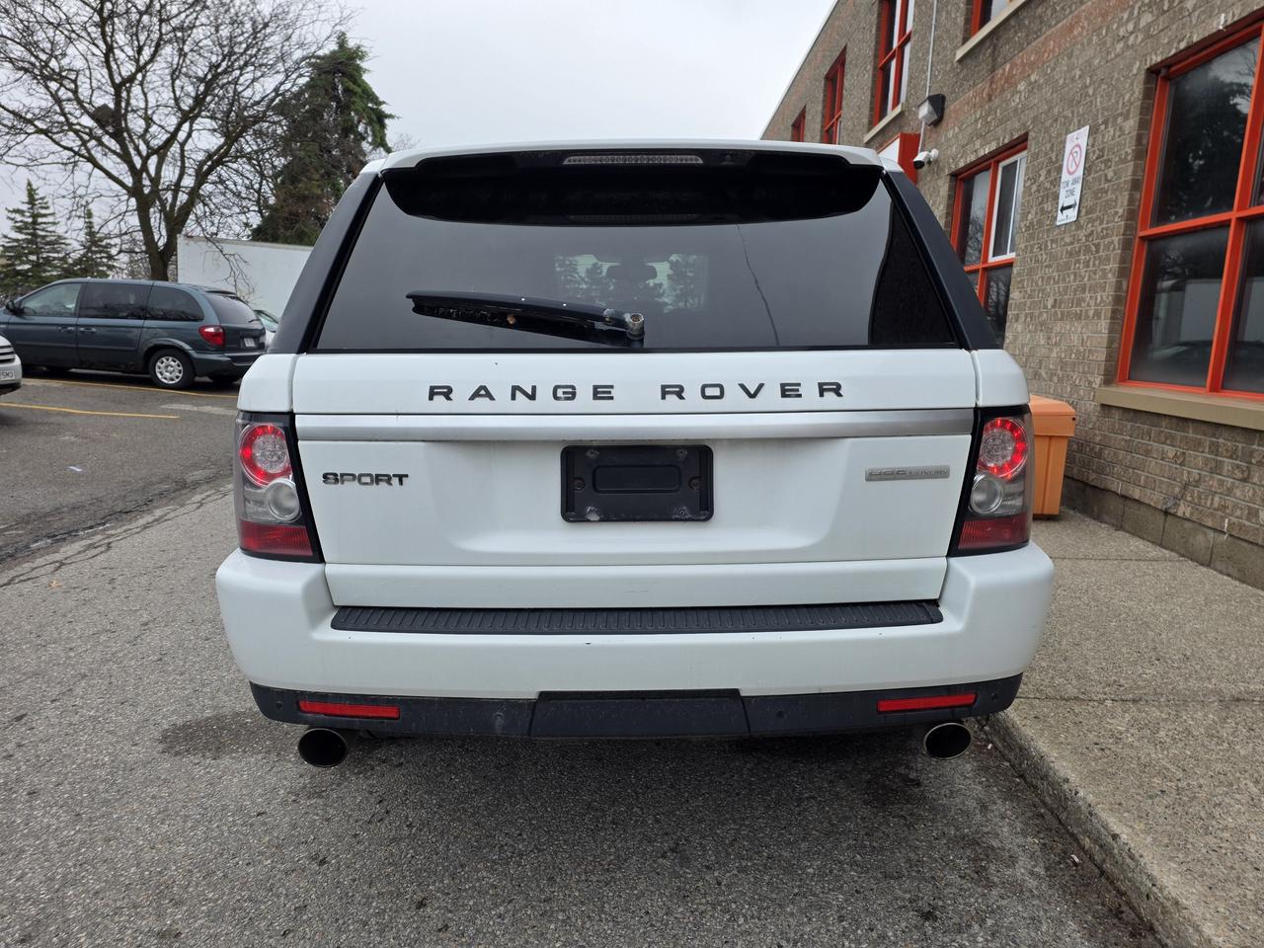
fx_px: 840
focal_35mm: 23
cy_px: 474
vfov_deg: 58.9
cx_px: 632
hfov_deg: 73.9
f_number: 1.7
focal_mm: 6.25
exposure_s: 1/2737
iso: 80
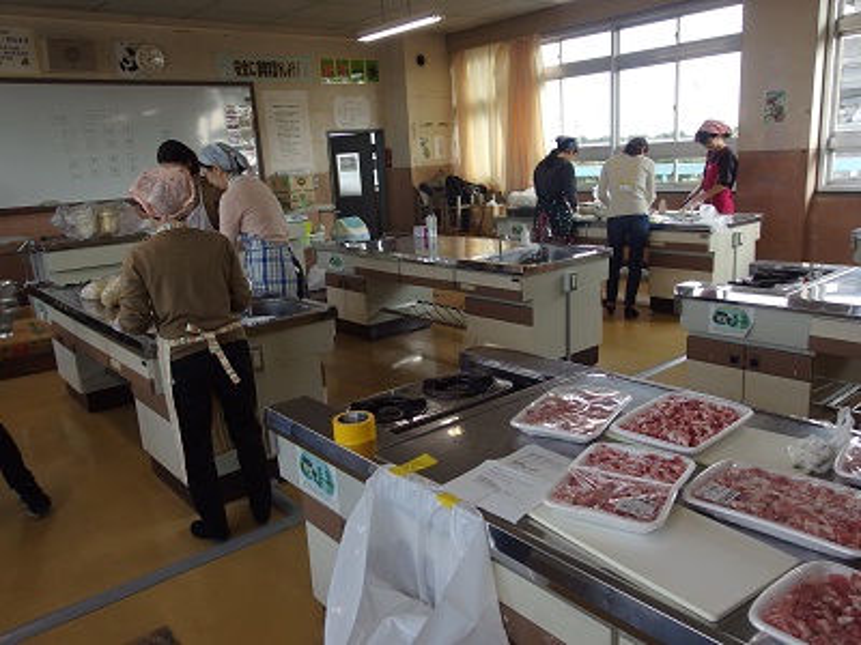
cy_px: 322
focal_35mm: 28
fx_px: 696
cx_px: 430
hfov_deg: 63.4
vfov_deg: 49.7
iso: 100
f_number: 2.8
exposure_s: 1/125
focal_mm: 6
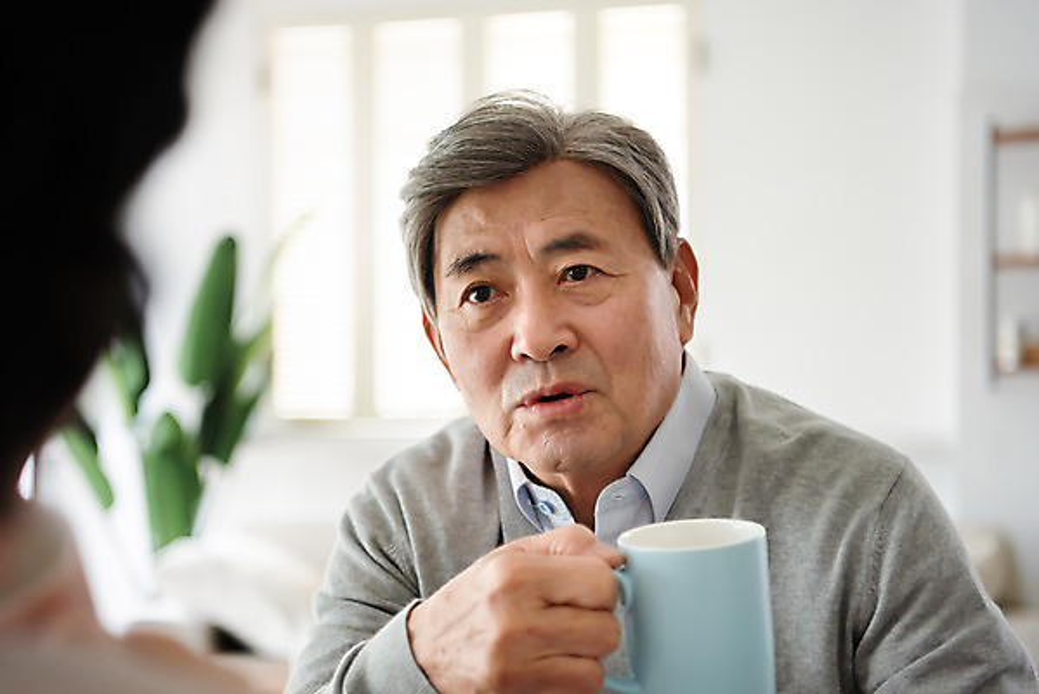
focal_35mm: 52
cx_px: 520
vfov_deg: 26.0
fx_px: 1501
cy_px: 347
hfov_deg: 38.2
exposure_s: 1/320
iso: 640
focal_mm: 52
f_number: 2.8
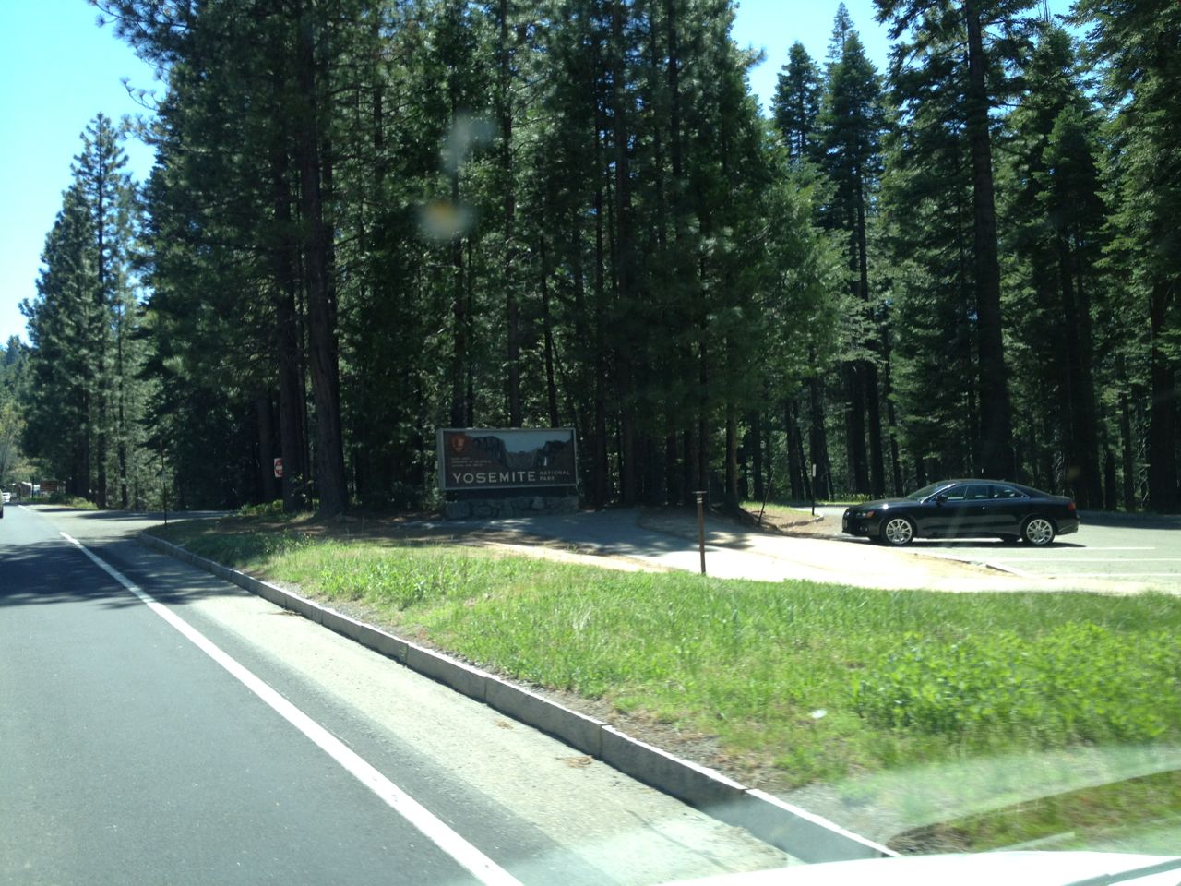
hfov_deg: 52.6
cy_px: 443
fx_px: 1194
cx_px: 590
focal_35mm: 35
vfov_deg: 40.7
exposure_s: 1/389
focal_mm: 4.28
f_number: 2.4
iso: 64
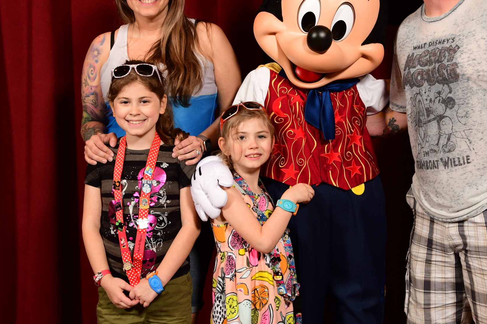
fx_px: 1001
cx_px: 331
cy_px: 89
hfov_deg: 27.2
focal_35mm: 74
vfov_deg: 18.3
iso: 800
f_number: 7.1
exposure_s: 1/125
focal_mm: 32
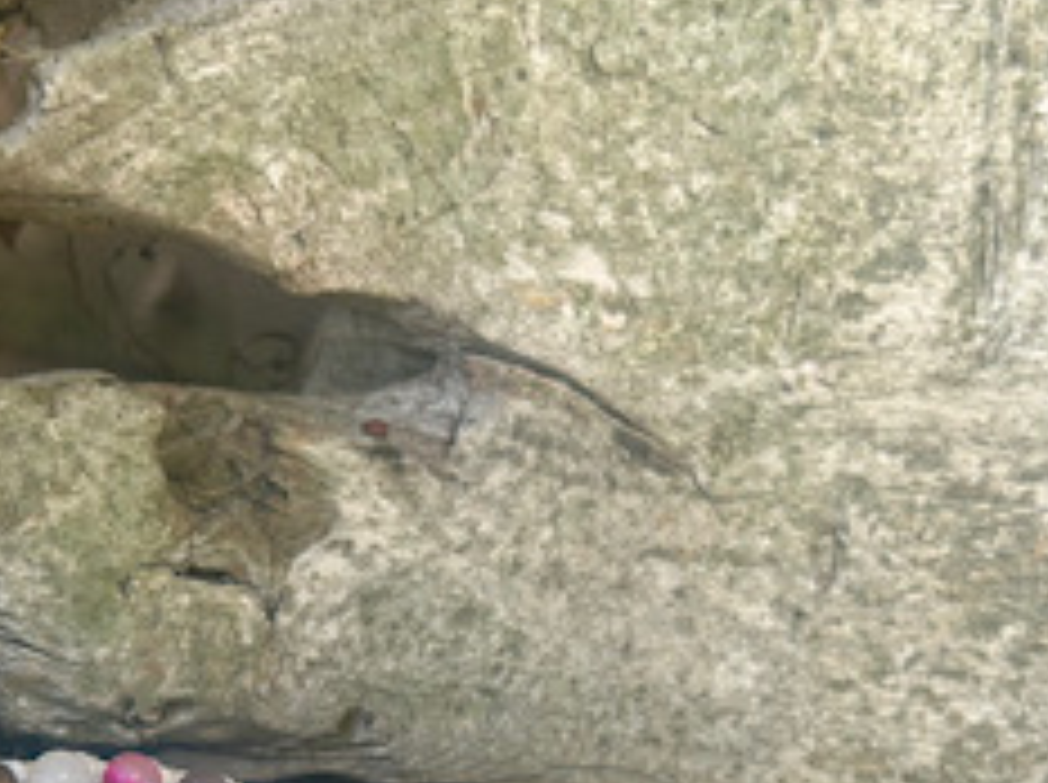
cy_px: 873
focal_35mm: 62
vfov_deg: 22.2
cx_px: 555
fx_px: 1874
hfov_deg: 31.2
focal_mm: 5.7
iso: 50
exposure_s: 1/466
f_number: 1.5
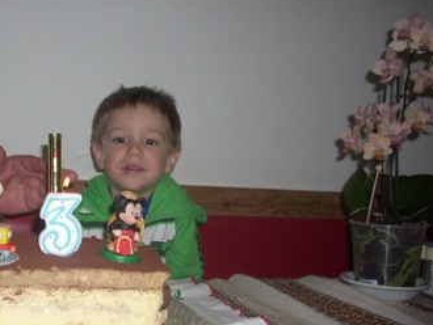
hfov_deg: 33.7
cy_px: 174
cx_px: 115
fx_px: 701
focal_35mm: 56
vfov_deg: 26.1
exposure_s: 1/60
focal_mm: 6.2
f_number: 2.8
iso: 64
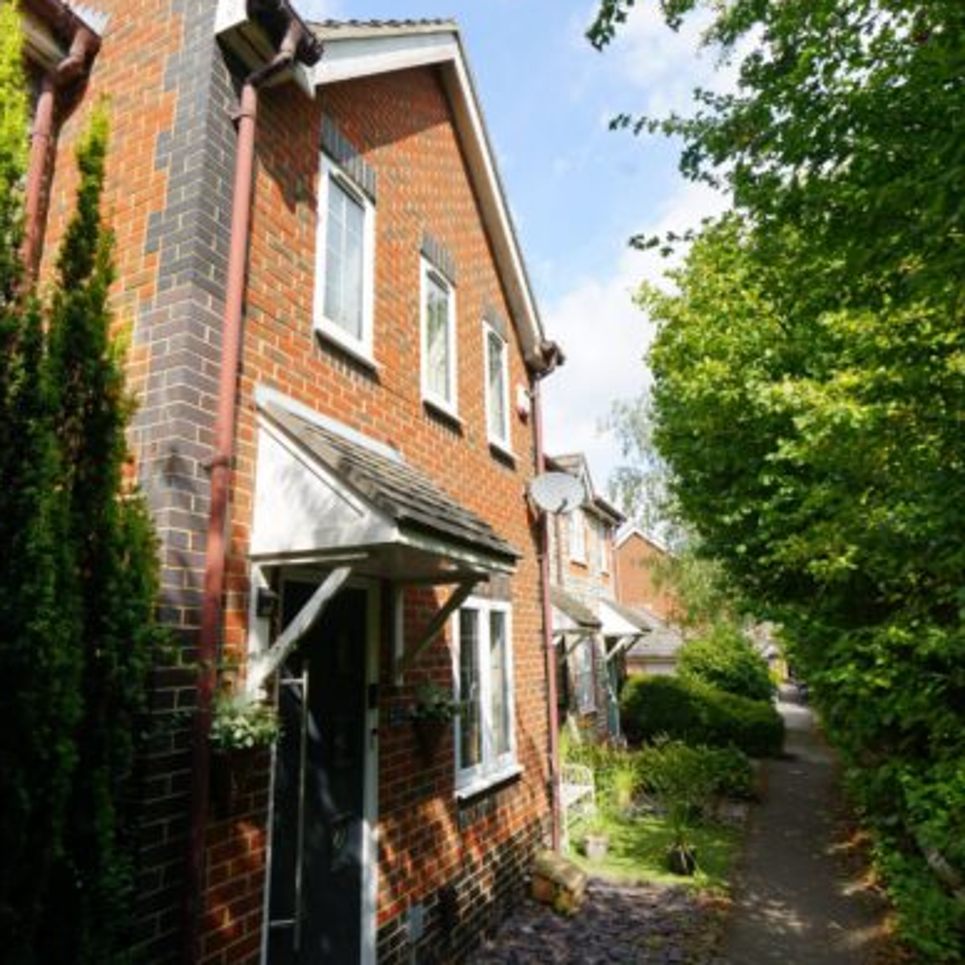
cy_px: 470
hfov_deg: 72.0
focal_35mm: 21
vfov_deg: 72.1
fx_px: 662
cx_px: 440
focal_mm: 16
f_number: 10
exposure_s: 1/80
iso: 100
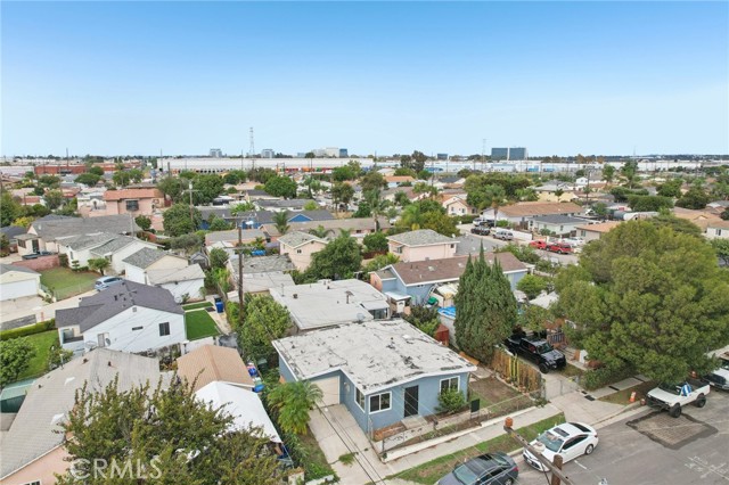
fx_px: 445
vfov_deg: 57.2
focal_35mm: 22
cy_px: 242
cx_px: 364
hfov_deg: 78.6
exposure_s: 1/1000
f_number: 2.8
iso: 100
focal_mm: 8.4
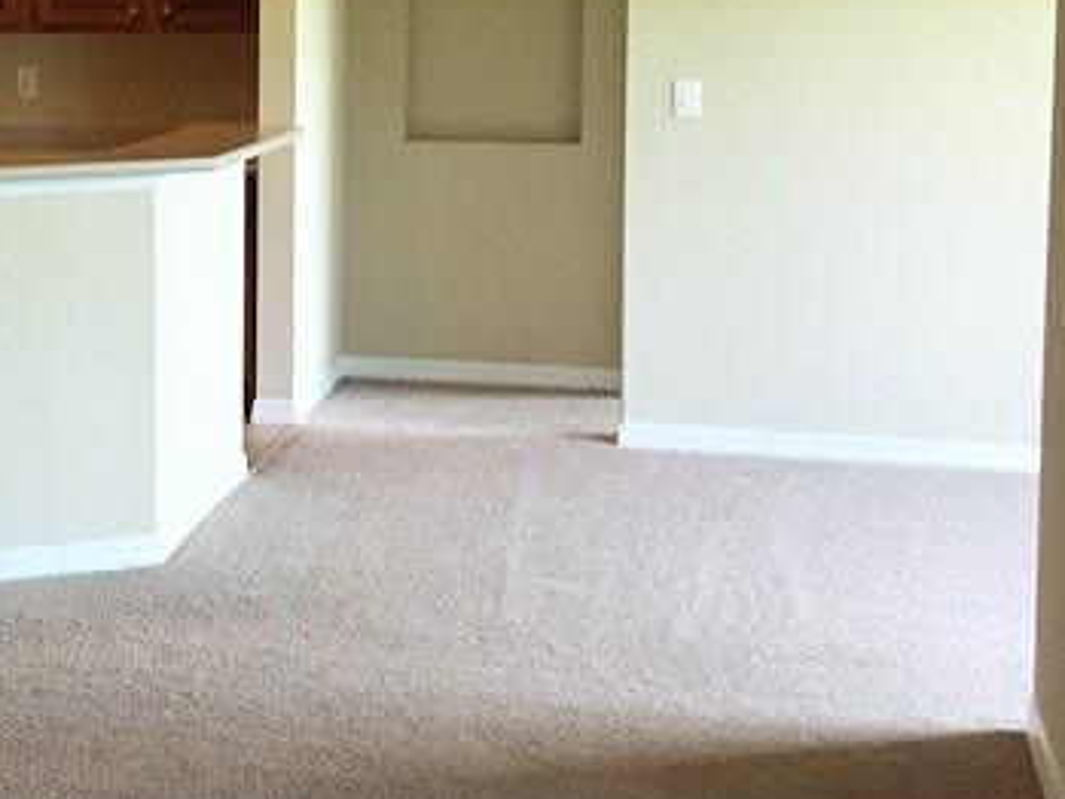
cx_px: -470
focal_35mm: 85
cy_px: 156
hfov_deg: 20.2
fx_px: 2616
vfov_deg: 17.2
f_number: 2.2
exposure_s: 1/30
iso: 100
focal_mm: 4.15
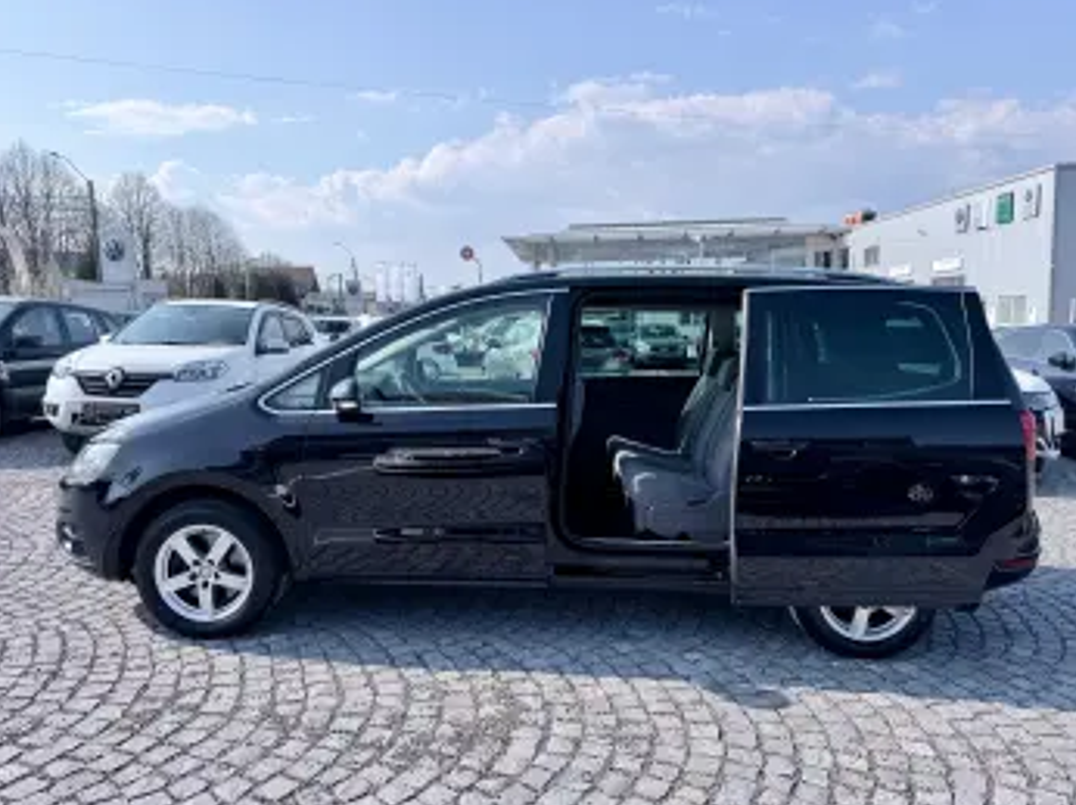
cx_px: 544
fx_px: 777
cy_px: 407
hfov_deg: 69.4
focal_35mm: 25
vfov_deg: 54.8
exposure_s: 1/4405
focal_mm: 6.76
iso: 80
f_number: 1.78
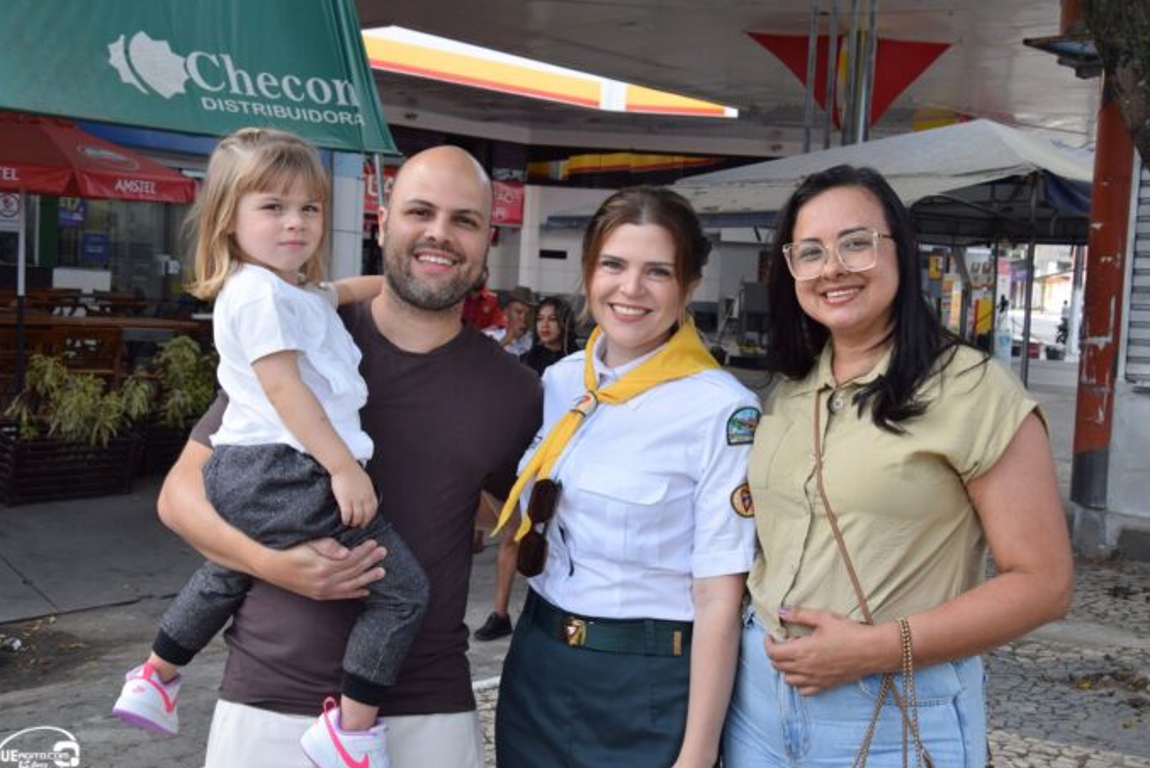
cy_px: 370
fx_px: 1470
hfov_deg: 42.7
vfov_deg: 29.3
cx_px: 606
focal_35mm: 46
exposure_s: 1/200
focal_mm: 28
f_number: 7.1
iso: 400
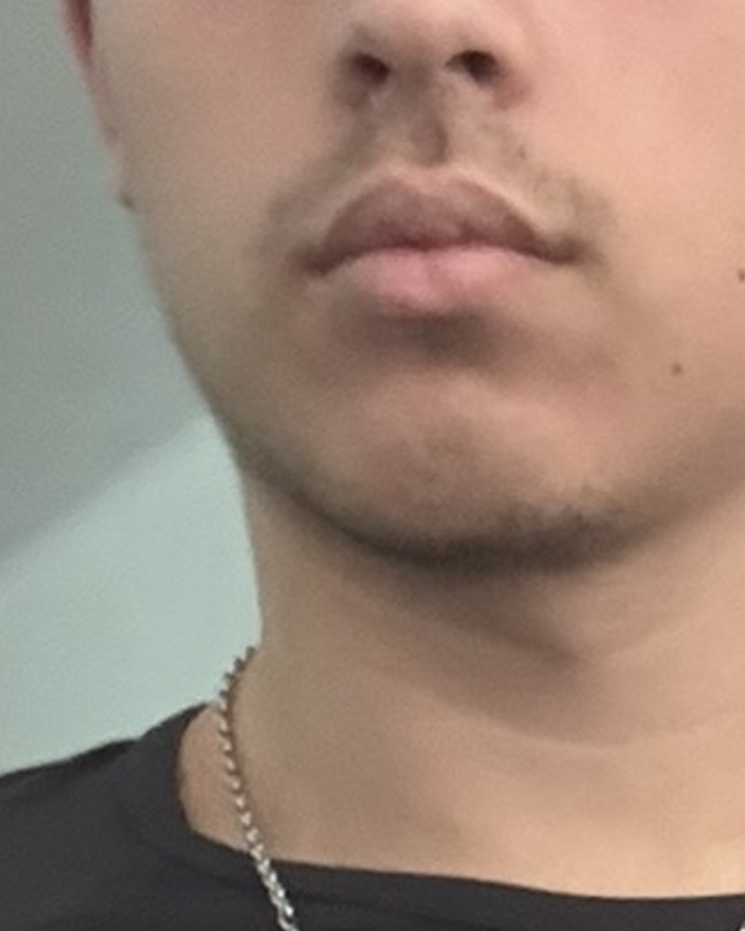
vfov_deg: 12.6
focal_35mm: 148
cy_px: 1228
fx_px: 4079
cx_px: 711
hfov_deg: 10.4
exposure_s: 1/30
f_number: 1.9
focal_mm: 2.69
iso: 500
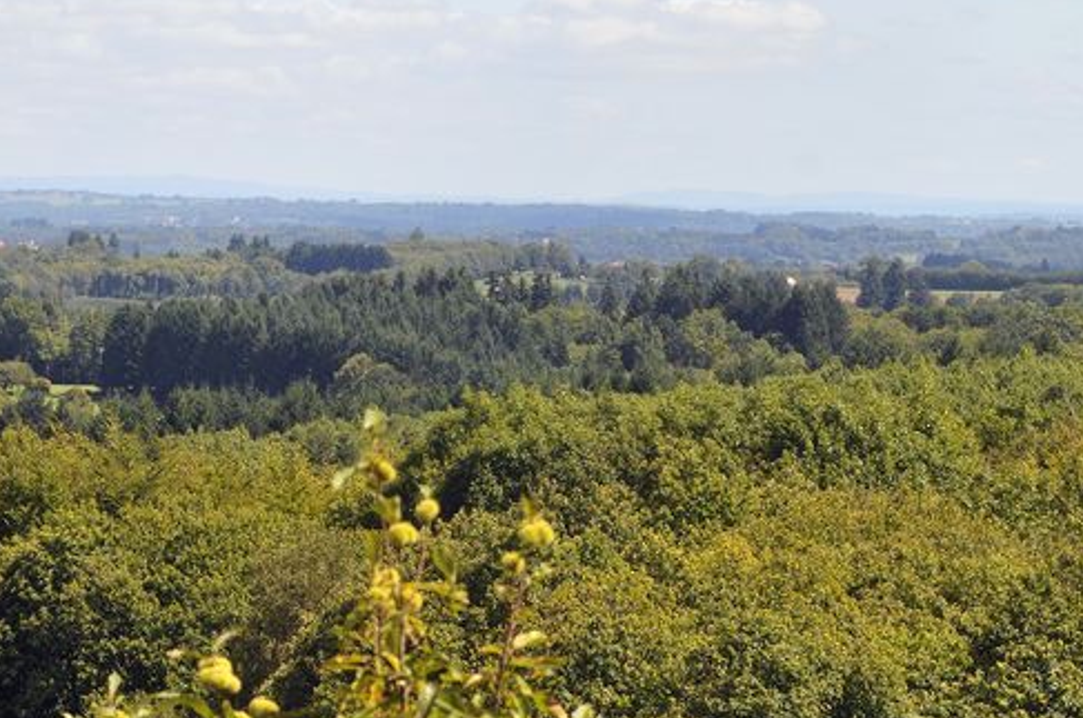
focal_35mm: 197
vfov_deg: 6.9
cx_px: 480
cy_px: 319
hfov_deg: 10.5
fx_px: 5917
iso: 250
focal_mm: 80
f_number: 9
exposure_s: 1/320
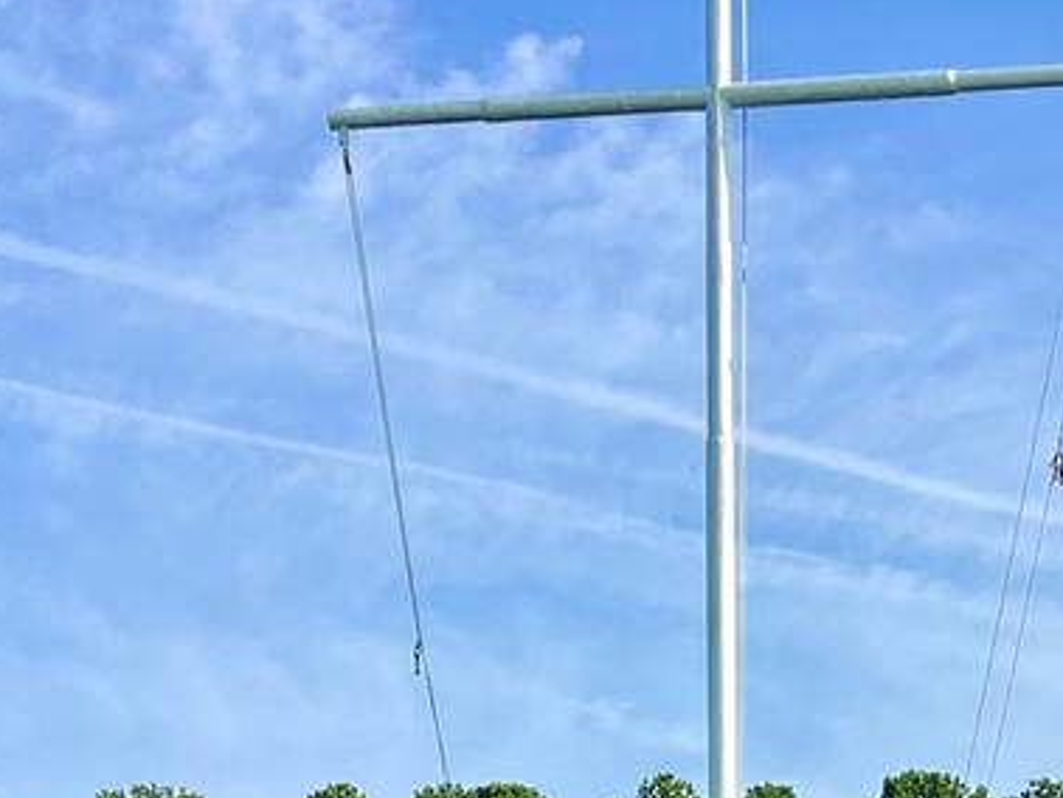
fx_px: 3042
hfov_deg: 19.5
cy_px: 1444
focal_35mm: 99
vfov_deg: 13.4
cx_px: 928
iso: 50
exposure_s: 1/2353
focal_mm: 5.7
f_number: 1.5
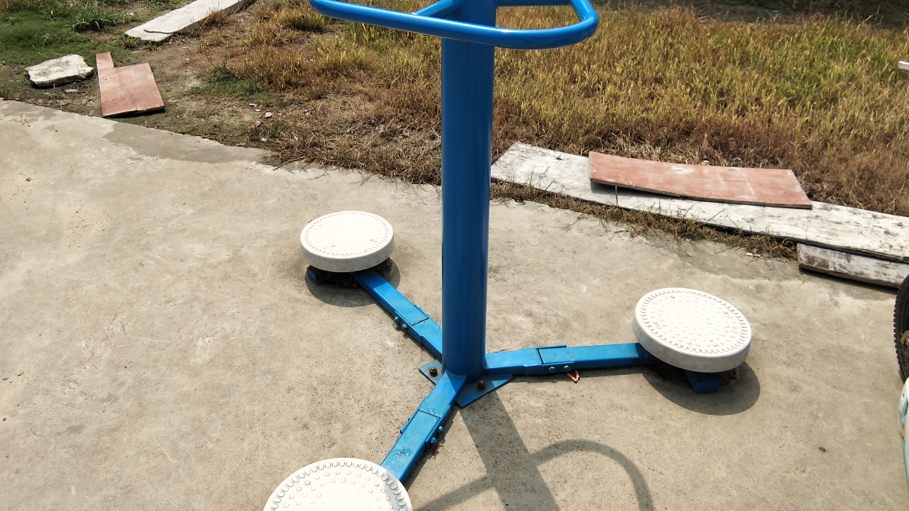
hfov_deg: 56.6
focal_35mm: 35
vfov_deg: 33.6
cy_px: 201
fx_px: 844
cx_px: 442
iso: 50
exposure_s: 1/1162
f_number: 2.2
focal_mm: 3.69
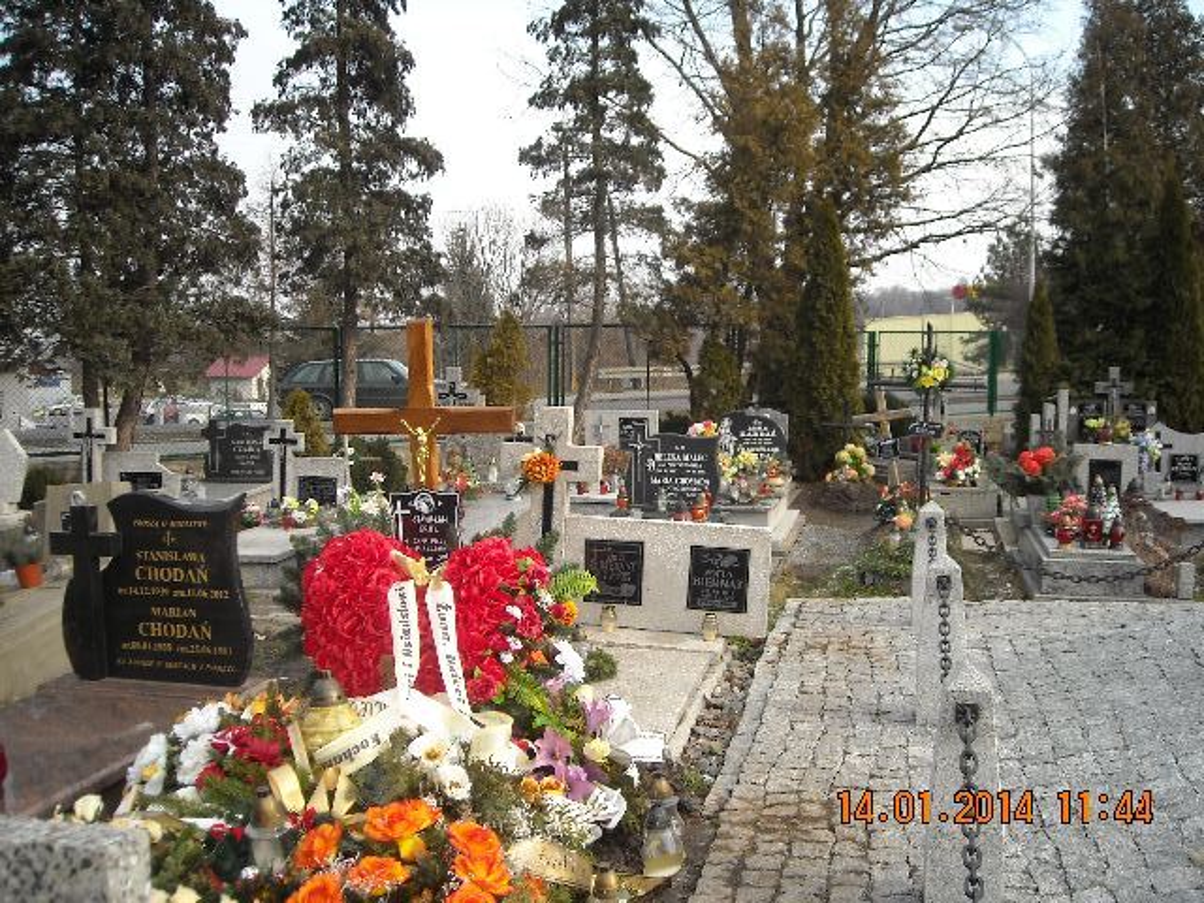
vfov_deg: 40.7
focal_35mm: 35
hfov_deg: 52.6
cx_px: 602
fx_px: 1217
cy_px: 452
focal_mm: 5.7
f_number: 2.8
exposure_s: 1/272
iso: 64
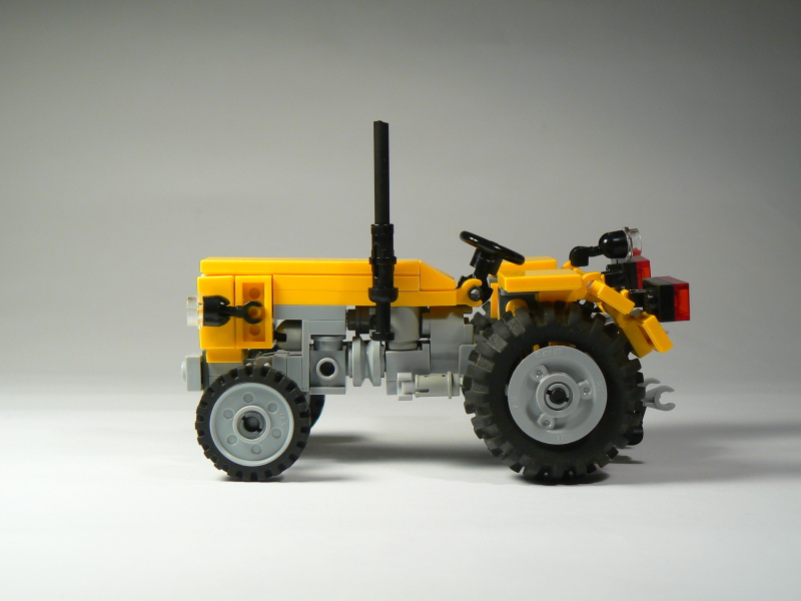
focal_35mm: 72
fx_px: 1666
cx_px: 400
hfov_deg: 27.0
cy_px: 300
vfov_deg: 20.4
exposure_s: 1/20
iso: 80
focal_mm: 12
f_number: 3.2
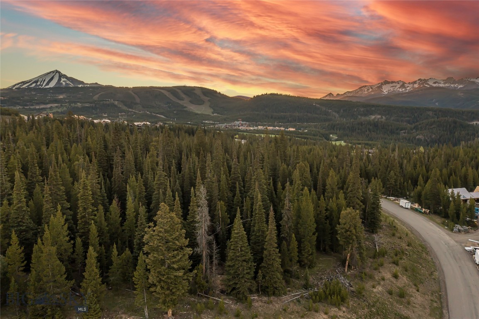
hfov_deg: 65.5
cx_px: 240
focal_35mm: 28
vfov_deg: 46.4
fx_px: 372
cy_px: 160
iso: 100
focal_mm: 10.26
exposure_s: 1/60
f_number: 5.6
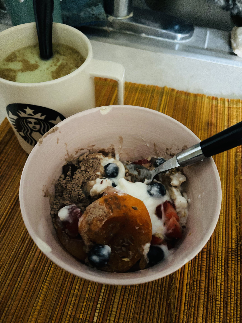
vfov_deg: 67.3
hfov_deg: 53.1
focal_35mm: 26
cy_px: 162
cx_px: 121
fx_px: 242
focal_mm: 5.96
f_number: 1.6
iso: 1000
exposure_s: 1/22
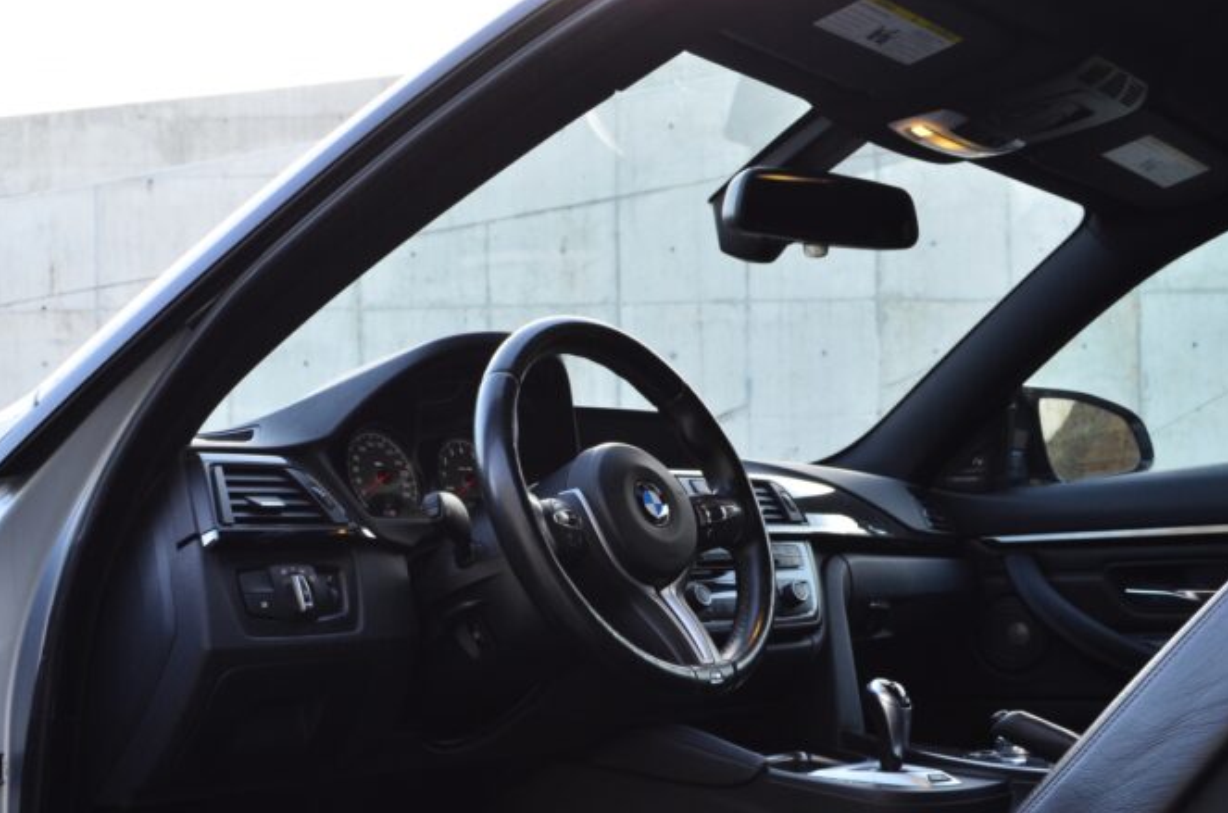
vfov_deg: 26.0
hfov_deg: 38.9
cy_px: 611
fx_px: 1736
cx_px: 556
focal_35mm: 51
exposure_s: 1/20
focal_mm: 22
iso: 400
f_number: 8
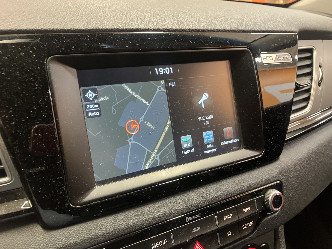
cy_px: 124
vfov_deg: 49.7
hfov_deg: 63.4
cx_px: 166
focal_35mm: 28
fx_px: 269
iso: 400
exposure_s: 1/25
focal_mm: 3.99
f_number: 1.8
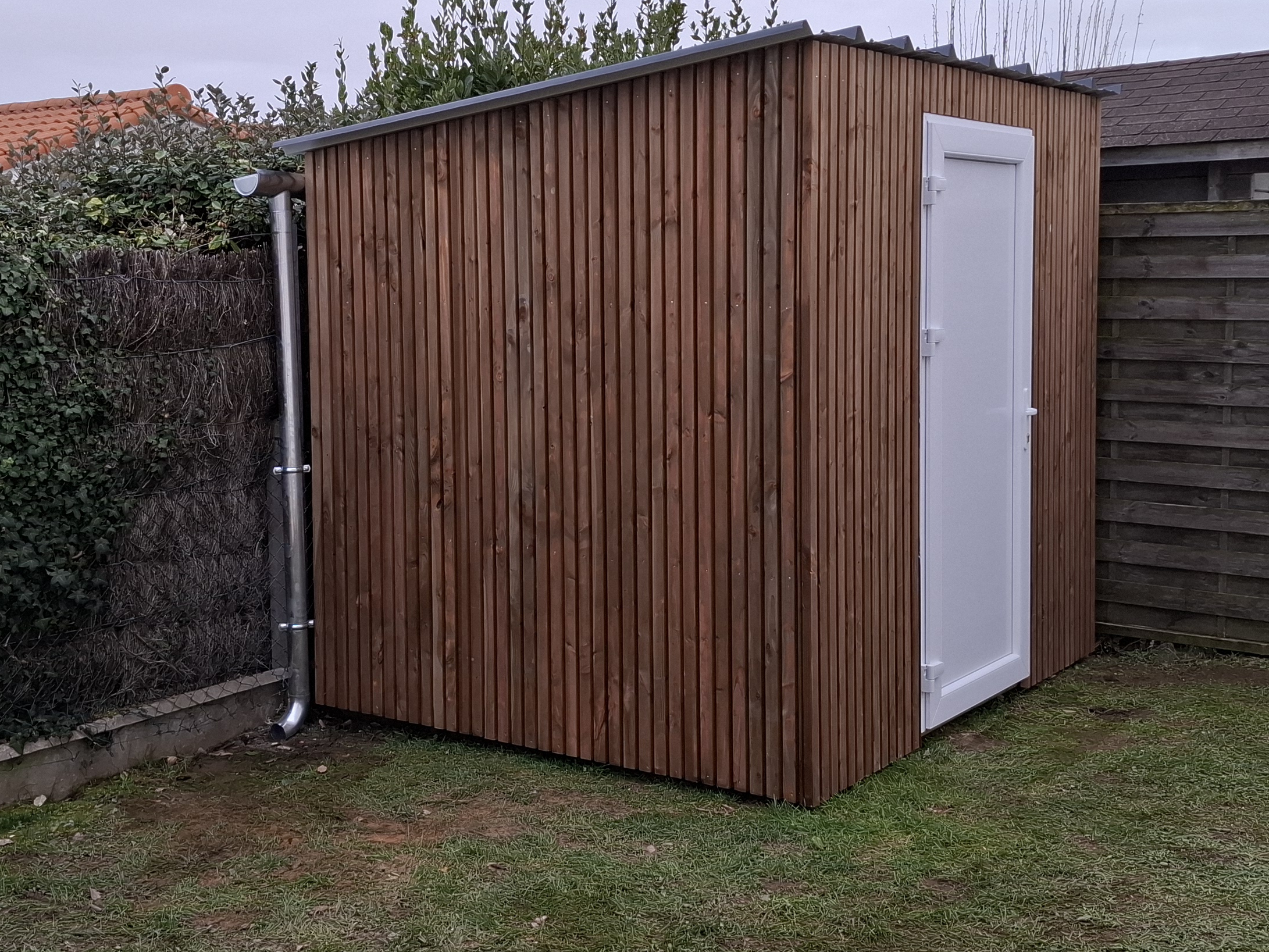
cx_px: 548
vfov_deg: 33.6
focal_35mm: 43
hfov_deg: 43.7
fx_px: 1577
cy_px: 419
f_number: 1.8
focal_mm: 5.54
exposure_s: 1/100
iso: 50
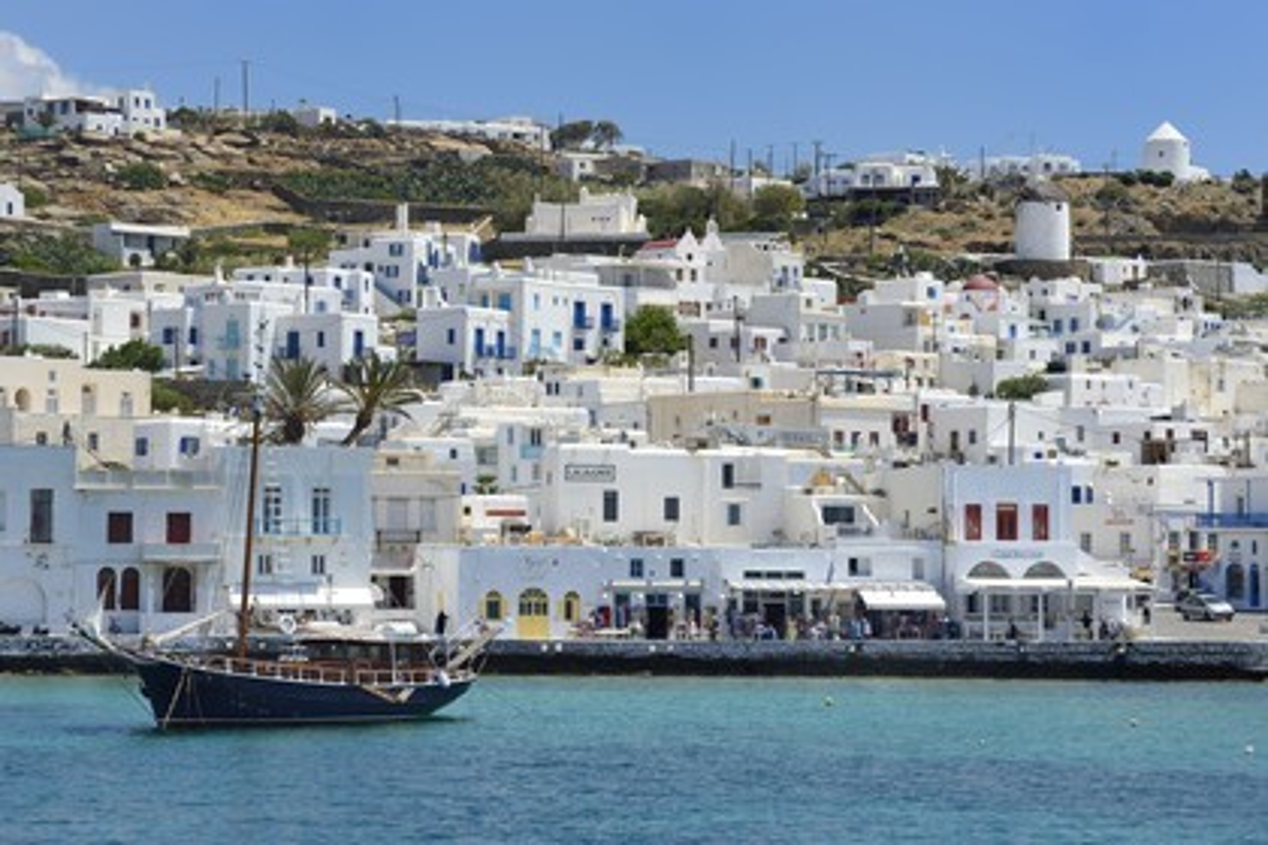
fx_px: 3522
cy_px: 422
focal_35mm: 100
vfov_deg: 13.7
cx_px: 634
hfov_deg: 20.4
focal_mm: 100
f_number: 11
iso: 200
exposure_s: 1/400
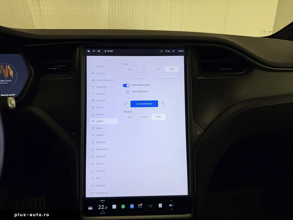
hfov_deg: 71.6
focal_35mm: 24
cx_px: 146
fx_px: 203
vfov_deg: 56.8
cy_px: 110
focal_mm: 6.76
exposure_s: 1/389
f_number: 1.78
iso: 80
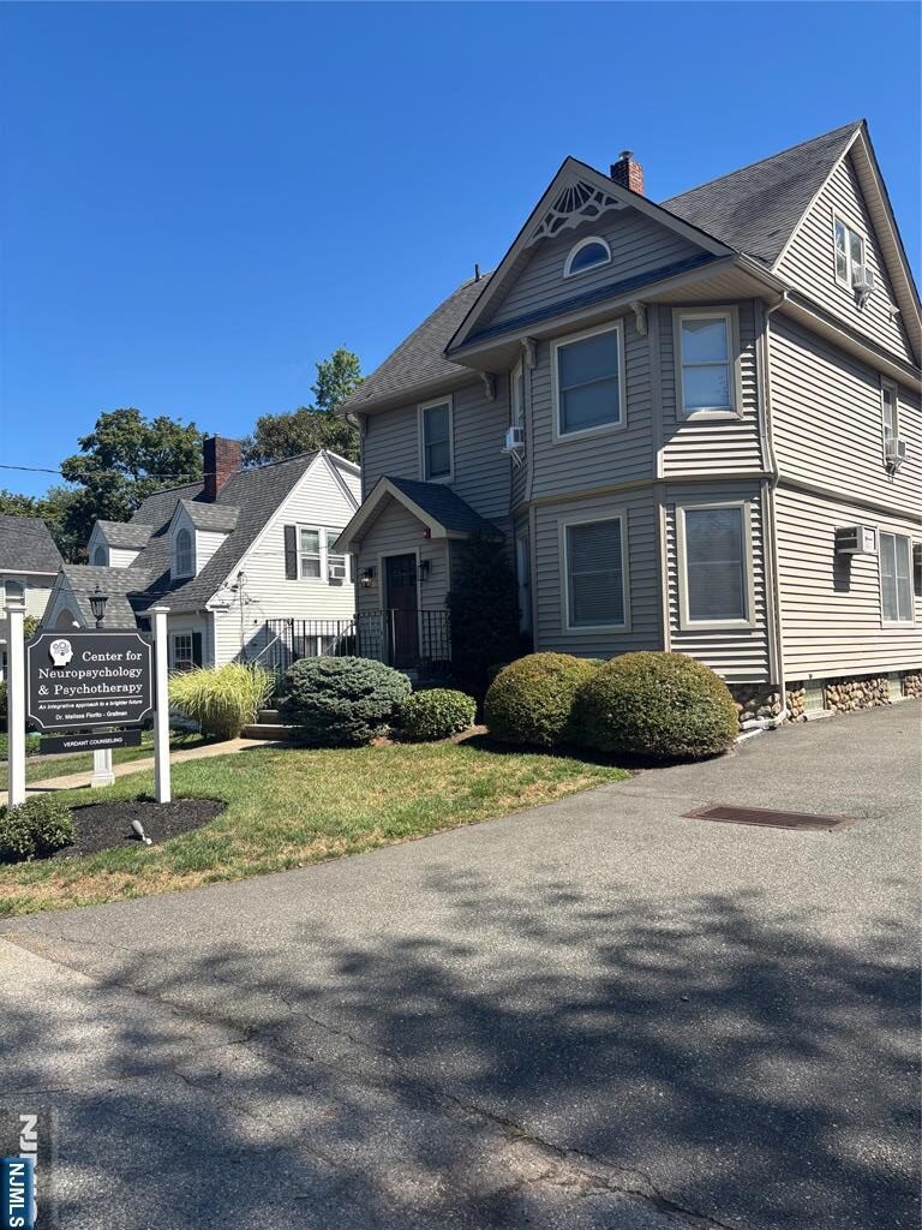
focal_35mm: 26
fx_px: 923
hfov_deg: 53.1
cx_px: 461
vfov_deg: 67.3
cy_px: 615
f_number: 1.6
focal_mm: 5.96
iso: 50
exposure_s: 1/2062
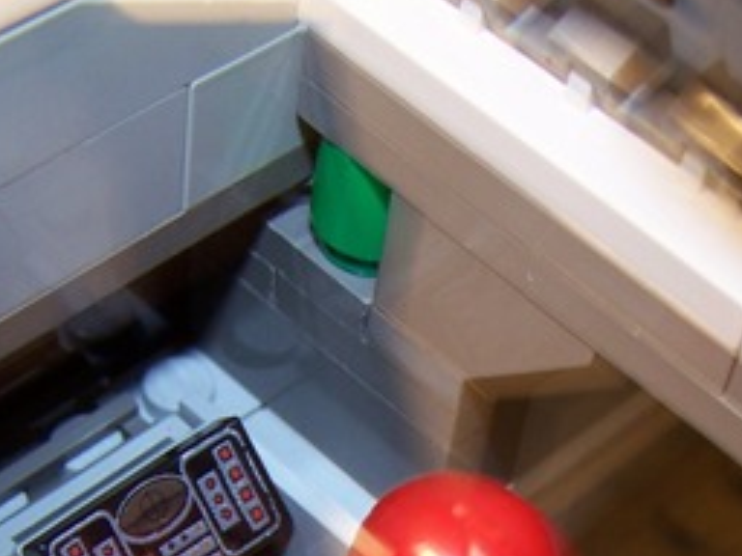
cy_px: 649
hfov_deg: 20.5
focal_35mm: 95
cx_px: 522
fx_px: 2036
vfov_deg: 15.1
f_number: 2.8
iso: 80
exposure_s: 1/3
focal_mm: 6.3
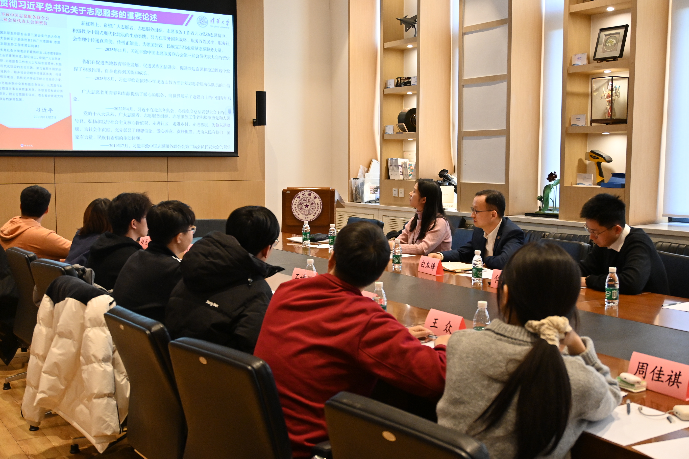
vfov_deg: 32.4
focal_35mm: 41
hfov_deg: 47.2
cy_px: 230
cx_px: 344
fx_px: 789
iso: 1250
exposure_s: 1/125
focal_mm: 27.5
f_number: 3.8
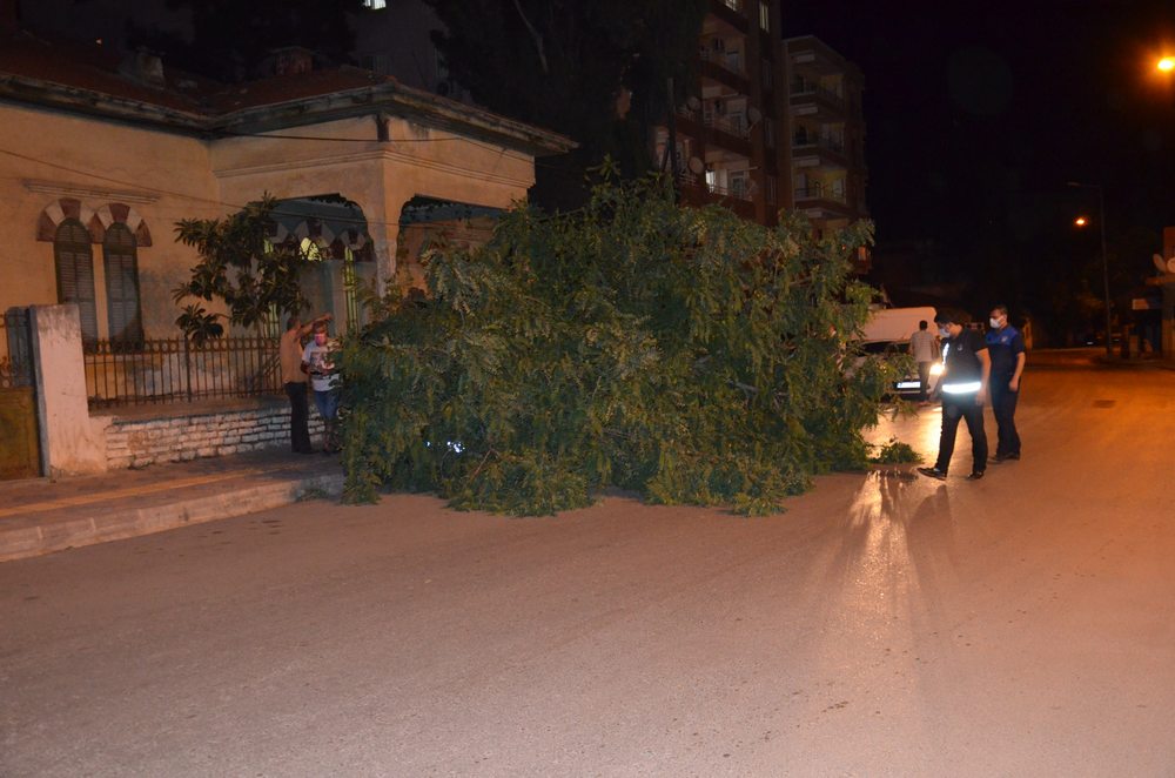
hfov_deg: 53.2
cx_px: 588
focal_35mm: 36
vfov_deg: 36.7
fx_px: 1172
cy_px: 389
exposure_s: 1/60
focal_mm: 24
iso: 3200
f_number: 3.8
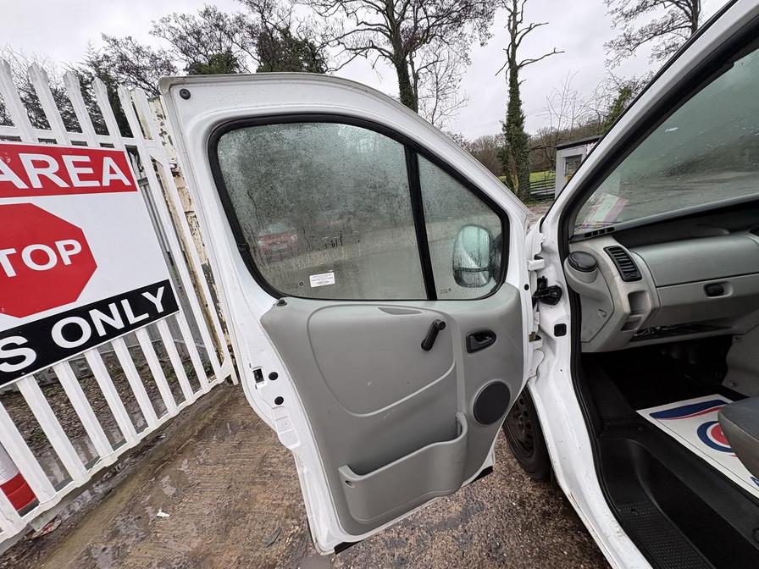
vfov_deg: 85.7
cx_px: 380
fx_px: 307
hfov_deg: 102.1
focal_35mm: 14
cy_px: 284
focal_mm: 2.22
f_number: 2.2
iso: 100
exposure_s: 1/99
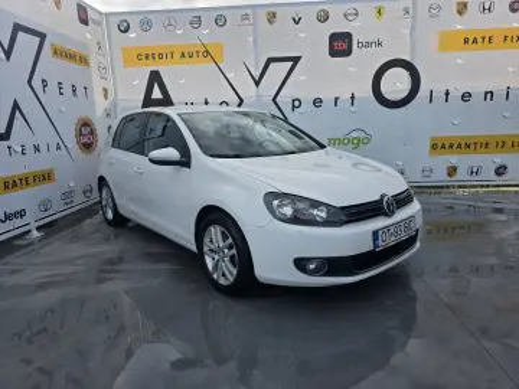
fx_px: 345
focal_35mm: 23
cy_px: 194
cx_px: 260
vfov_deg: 58.9
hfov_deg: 73.9
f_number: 1.7
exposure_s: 1/2346
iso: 80
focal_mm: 6.3
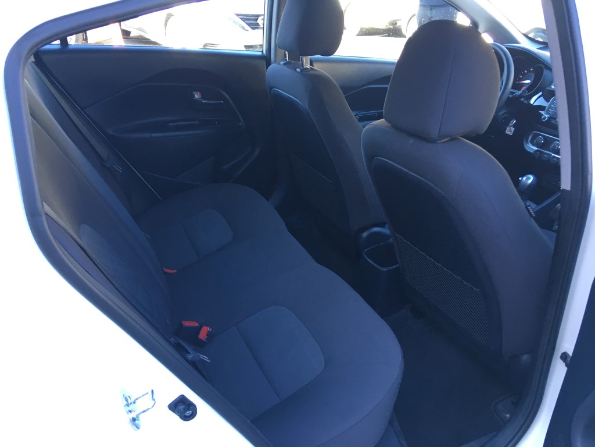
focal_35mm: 29
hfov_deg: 61.7
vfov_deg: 48.2
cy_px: 224
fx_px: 498
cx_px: 298
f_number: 2.2
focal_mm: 4.15
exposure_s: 1/30
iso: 32
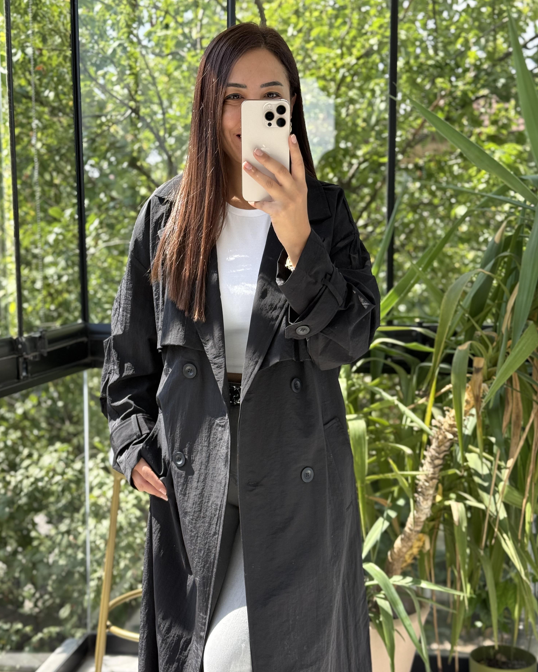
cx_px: 264
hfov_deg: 29.7
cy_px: 356
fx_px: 1015
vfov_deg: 36.6
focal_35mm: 51
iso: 64
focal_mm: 6.76
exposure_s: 1/460
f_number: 1.78
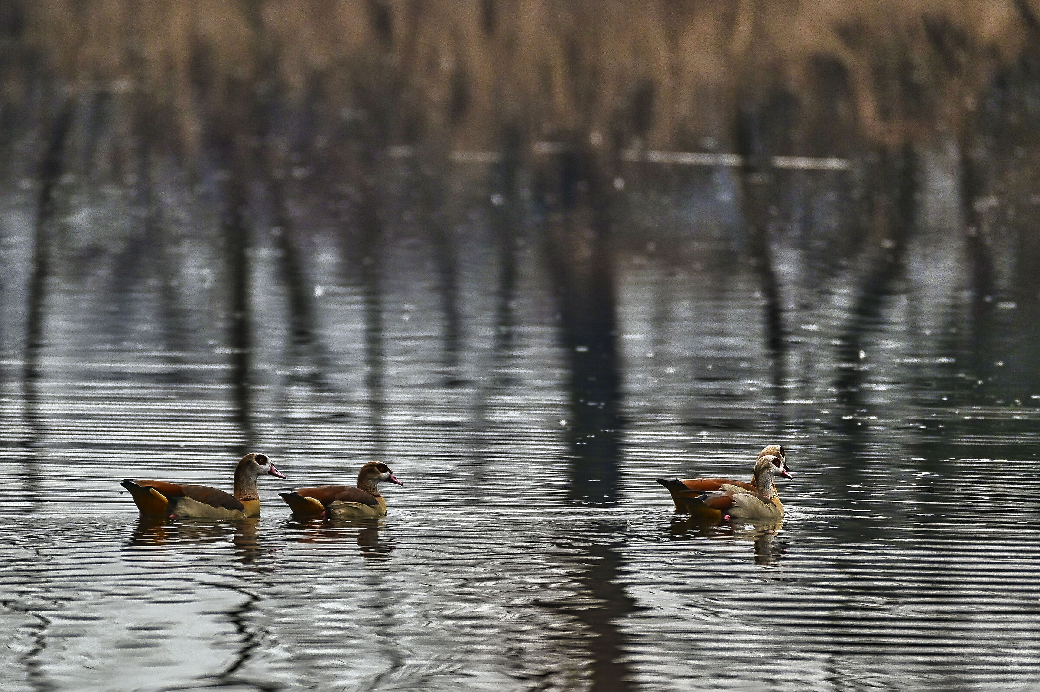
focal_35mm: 500
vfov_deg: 2.7
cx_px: 520
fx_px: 14435
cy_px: 346
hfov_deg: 4.1
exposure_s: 1/1250
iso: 560
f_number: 5.6
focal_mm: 500
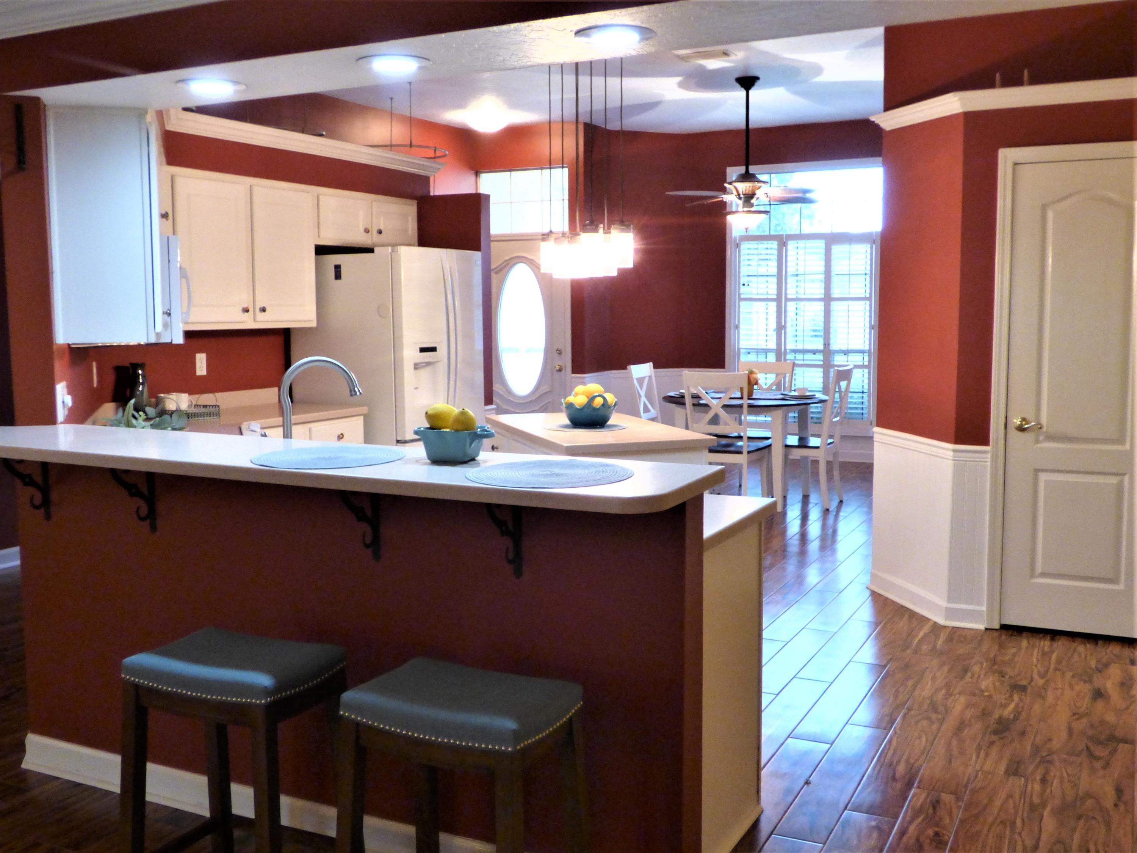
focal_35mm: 30
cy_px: 426
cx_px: 568
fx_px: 985
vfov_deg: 46.8
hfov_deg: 60.0
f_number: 3.3
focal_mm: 5.29
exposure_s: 1/25
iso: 400
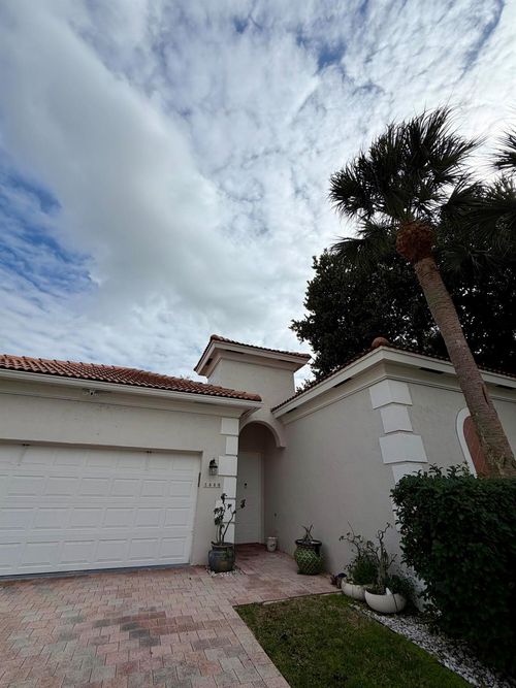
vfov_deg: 102.1
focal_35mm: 14
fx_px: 278
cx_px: 258
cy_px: 344
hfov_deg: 85.7
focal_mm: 2.22
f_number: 2.2
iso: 20
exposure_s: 1/1901
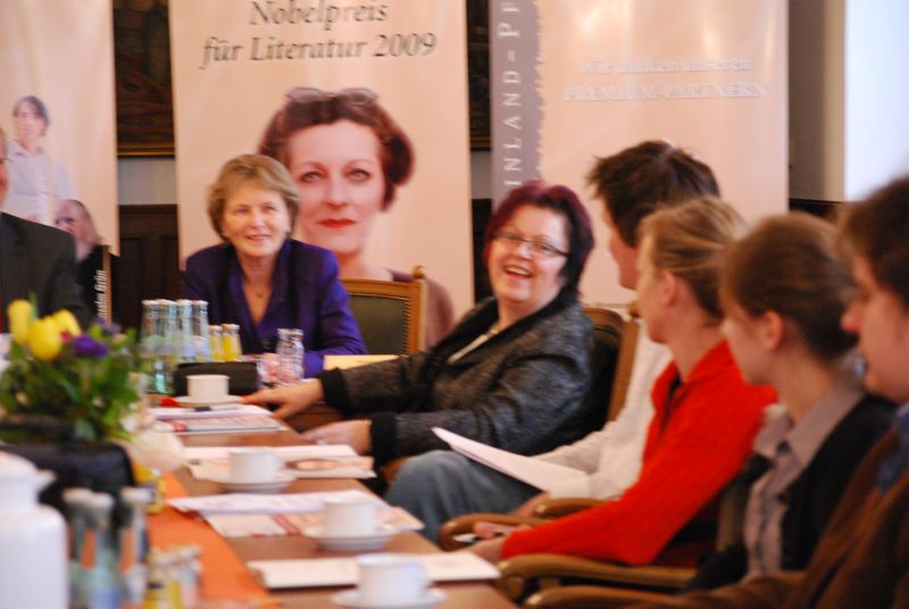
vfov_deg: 10.2
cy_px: 304
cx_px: 454
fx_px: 3414
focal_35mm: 135
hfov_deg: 15.2
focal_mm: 90
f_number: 4.5
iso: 1600
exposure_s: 1/20
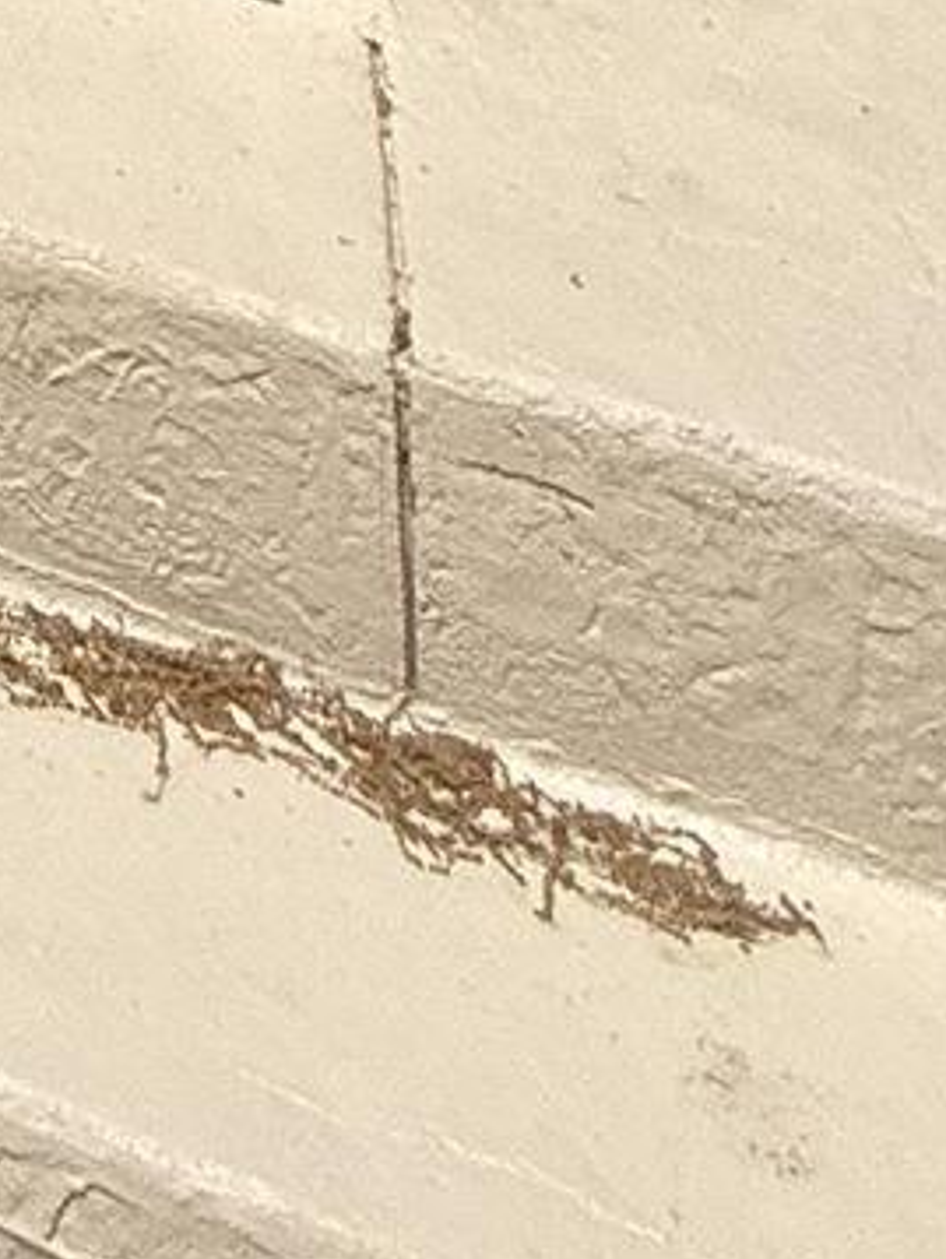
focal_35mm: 90
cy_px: -1987
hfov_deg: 11.8
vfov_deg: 13.5
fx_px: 3276
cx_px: -1600
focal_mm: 2.22
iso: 50
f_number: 2.2
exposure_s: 1/3460
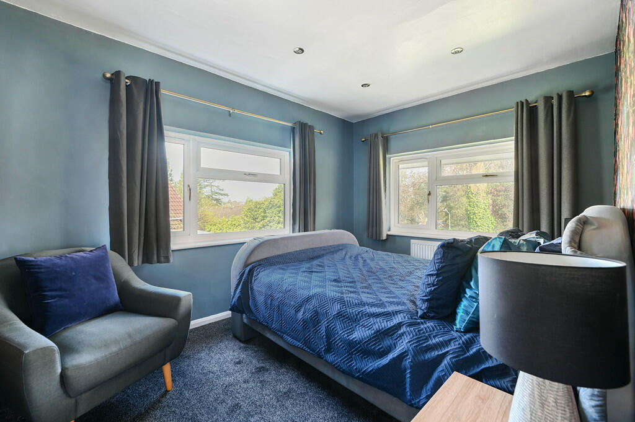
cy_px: 211
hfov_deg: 98.6
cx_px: 318
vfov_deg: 75.4
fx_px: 273
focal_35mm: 16
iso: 400
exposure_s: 1/160
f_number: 8
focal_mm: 15.5
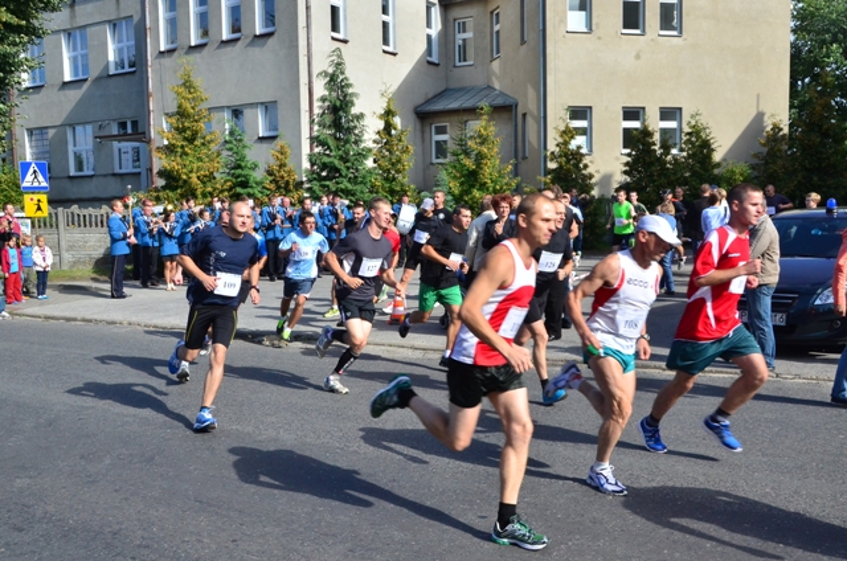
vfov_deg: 36.7
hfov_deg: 53.2
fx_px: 845
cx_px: 424
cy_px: 280
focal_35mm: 36
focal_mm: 24
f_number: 20
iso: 800
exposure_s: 1/320
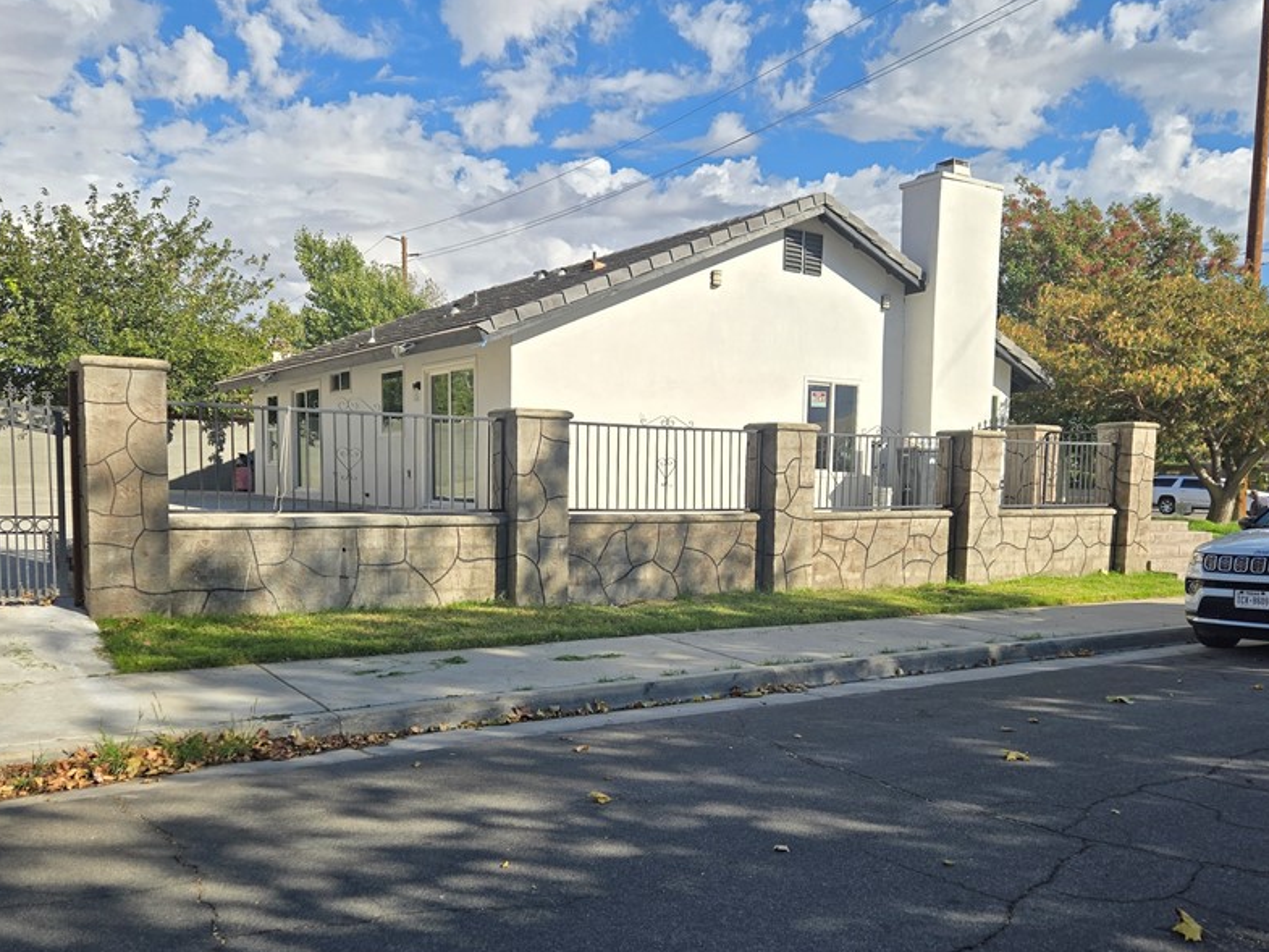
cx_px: 642
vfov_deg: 46.4
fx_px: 1100
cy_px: 593
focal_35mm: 30
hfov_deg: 60.0
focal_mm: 5.4
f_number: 1.8
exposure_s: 1/2283
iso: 25
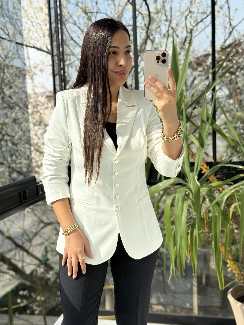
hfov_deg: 30.3
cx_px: 122
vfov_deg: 39.7
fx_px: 451
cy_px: 162
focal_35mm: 48
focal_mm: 6.76
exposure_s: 1/1264
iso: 80
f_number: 1.78
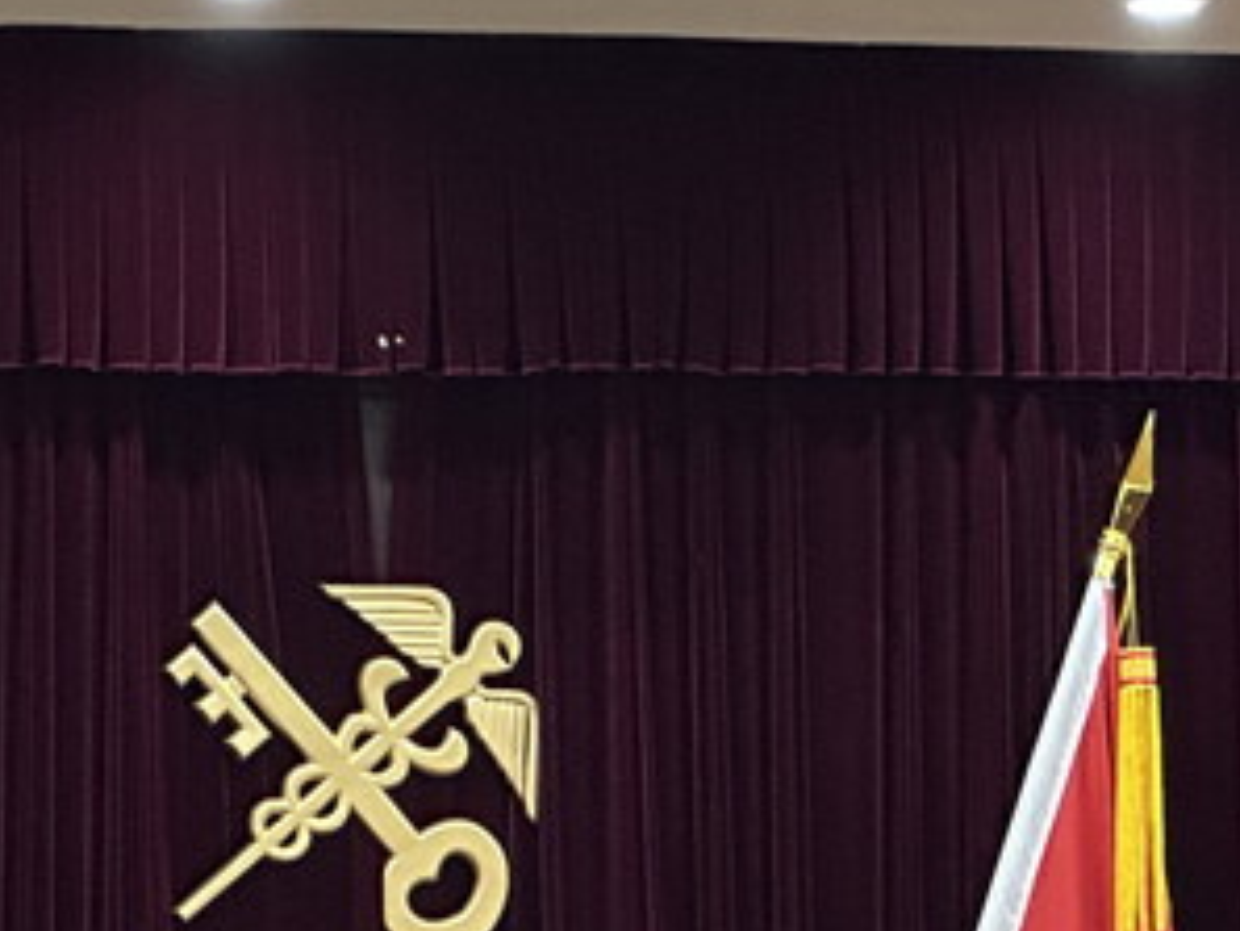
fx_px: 8350
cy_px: 549
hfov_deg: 8.5
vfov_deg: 6.4
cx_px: 601
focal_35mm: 233
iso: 500
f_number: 2.8
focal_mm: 9
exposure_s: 1/34
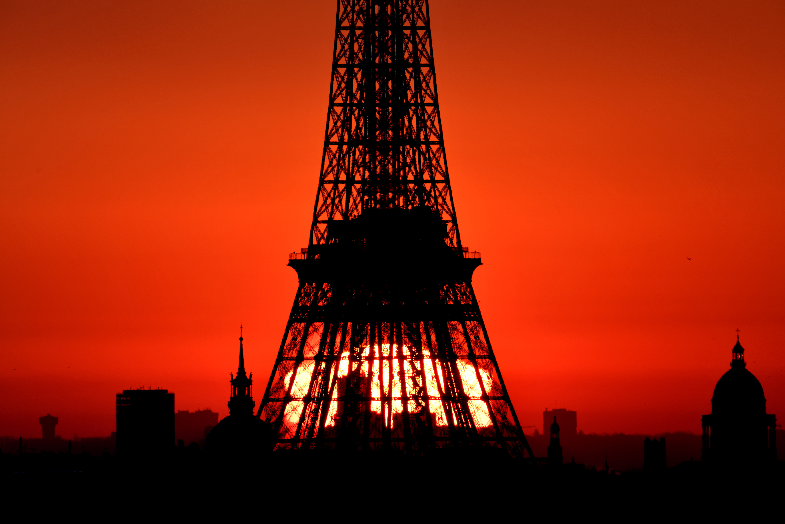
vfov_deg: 1.4
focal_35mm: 1000
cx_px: 392
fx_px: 21804
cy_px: 262
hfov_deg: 2.1
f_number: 8
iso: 64
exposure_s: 1/100
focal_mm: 1000
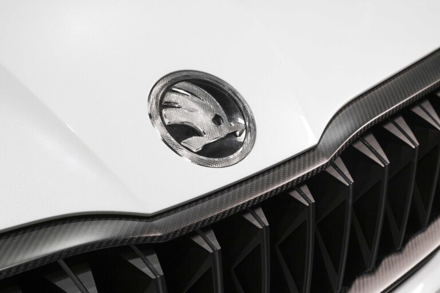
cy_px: 146
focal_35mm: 70
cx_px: 220
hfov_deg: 28.8
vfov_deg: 19.5
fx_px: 855
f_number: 13
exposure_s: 1/6
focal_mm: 70
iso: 400
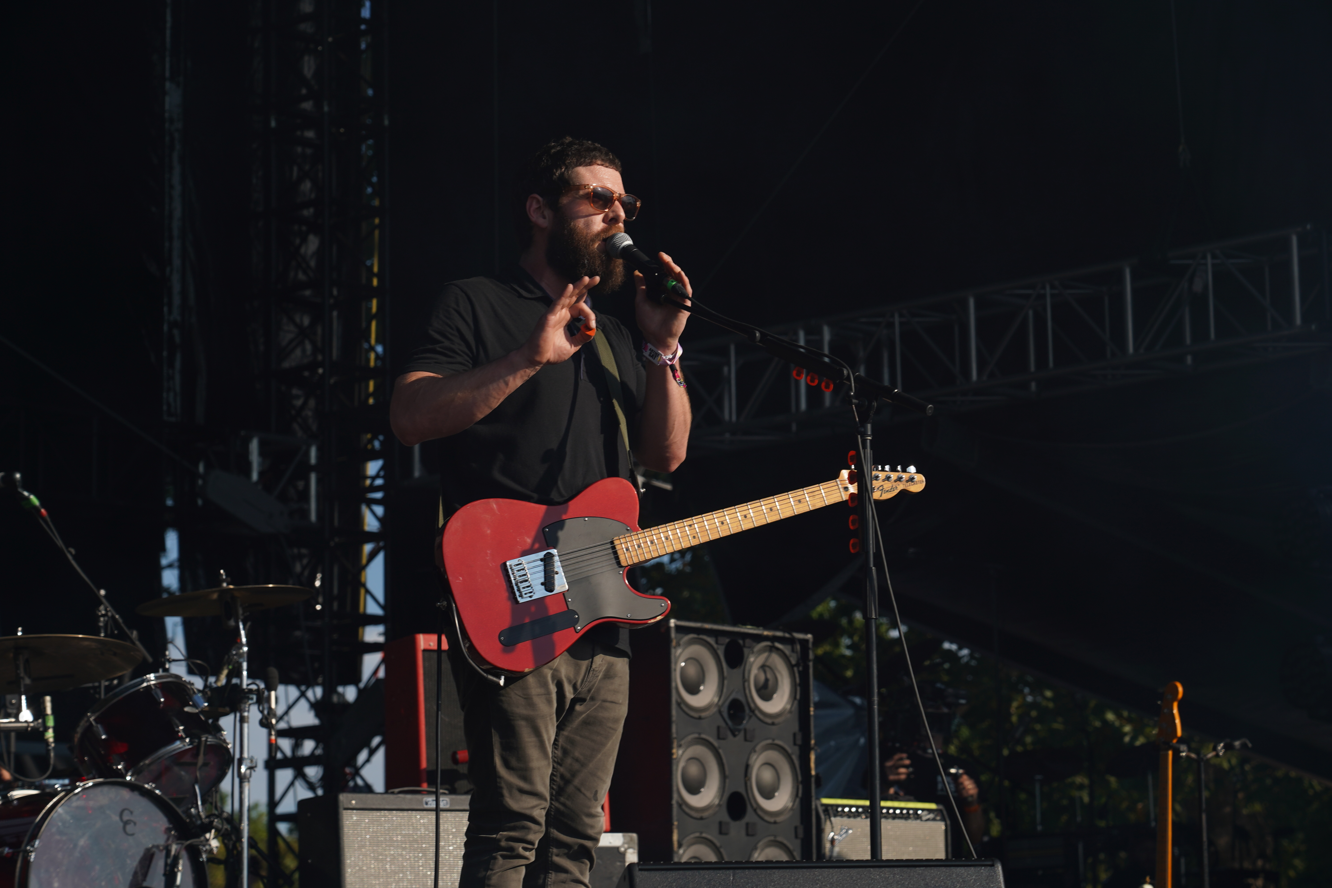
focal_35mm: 105
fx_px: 3885
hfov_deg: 19.5
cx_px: 666
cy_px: 444
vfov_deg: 13.0
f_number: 8
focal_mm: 105
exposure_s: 1/500
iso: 100
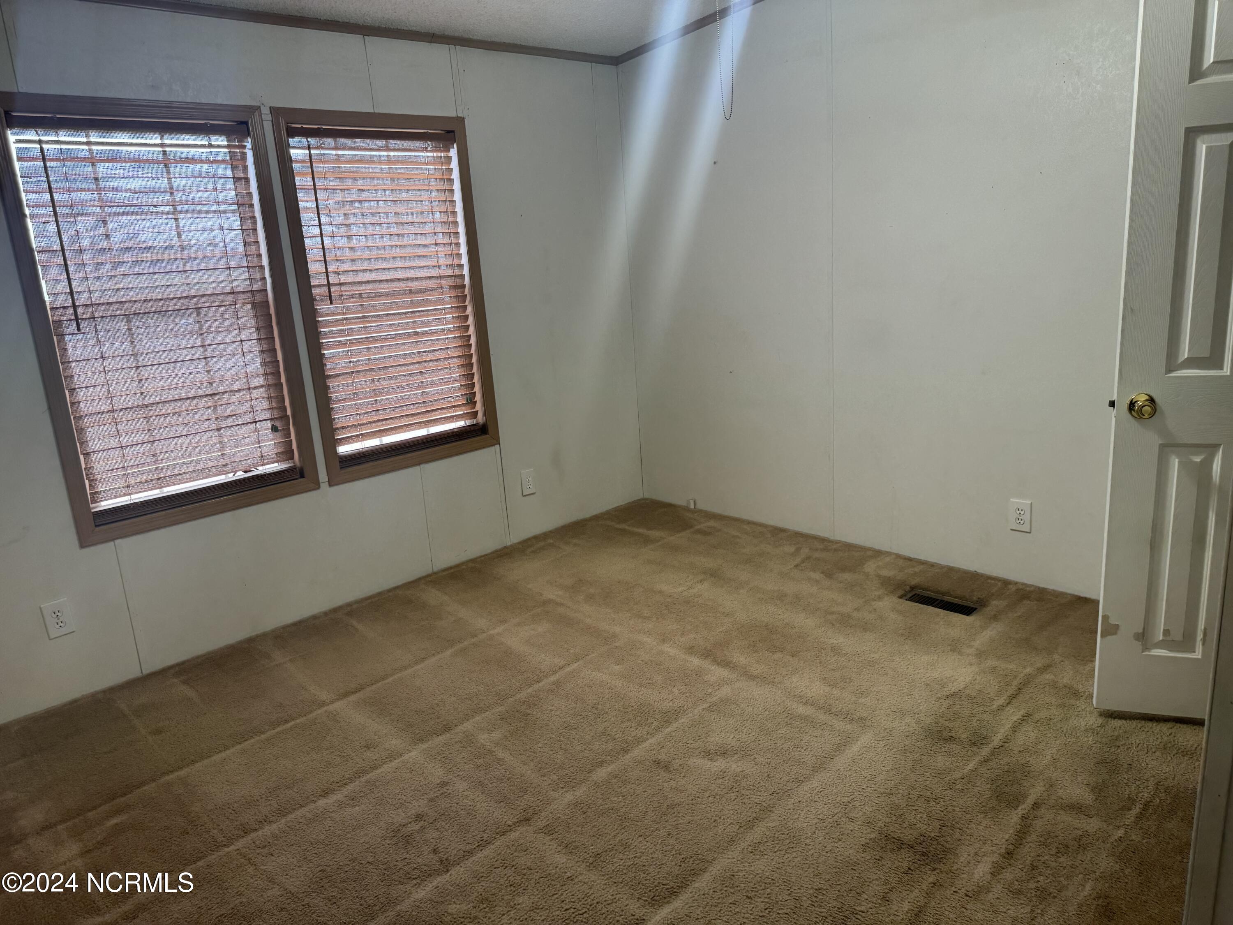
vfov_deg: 56.8
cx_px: 616
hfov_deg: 71.6
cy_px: 462
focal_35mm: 24
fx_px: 855
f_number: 1.78
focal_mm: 6.86
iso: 125
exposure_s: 1/120
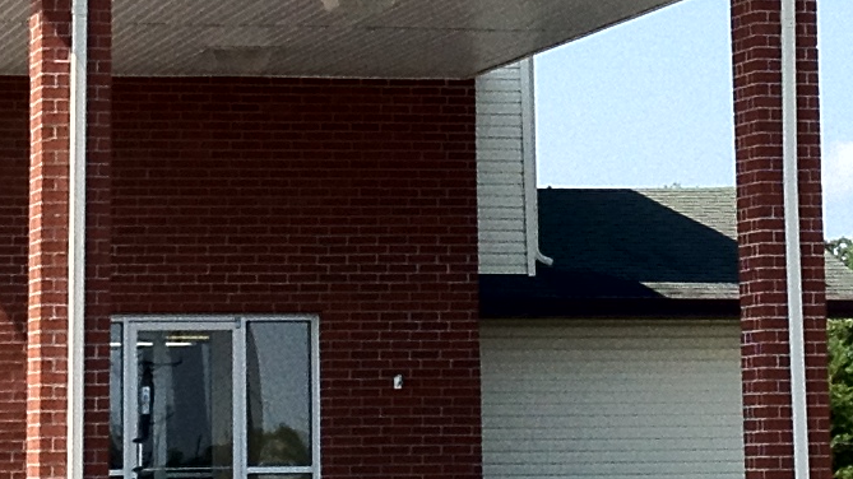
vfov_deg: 6.4
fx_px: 4206
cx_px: 372
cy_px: -236
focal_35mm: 186
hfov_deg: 11.6
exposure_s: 1/1577
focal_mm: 4.28
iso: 64
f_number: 2.4
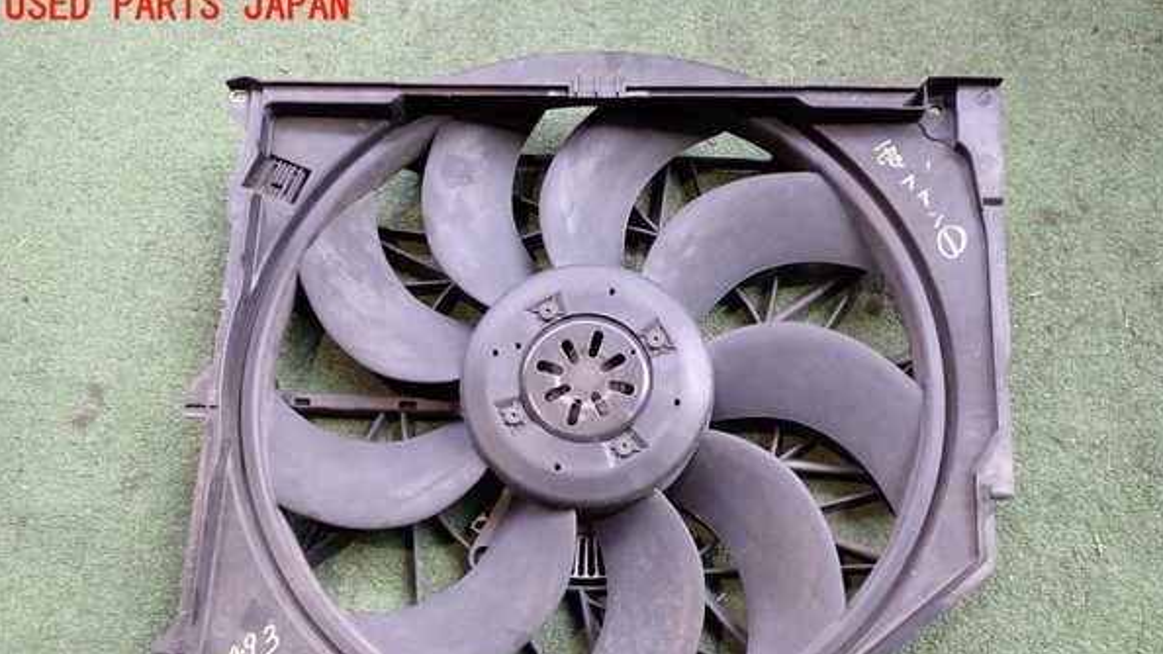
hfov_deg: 59.5
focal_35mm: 33
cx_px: 582
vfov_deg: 35.4
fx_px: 1018
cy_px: 423
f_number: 2.3
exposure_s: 1/40
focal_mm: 5.4
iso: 200
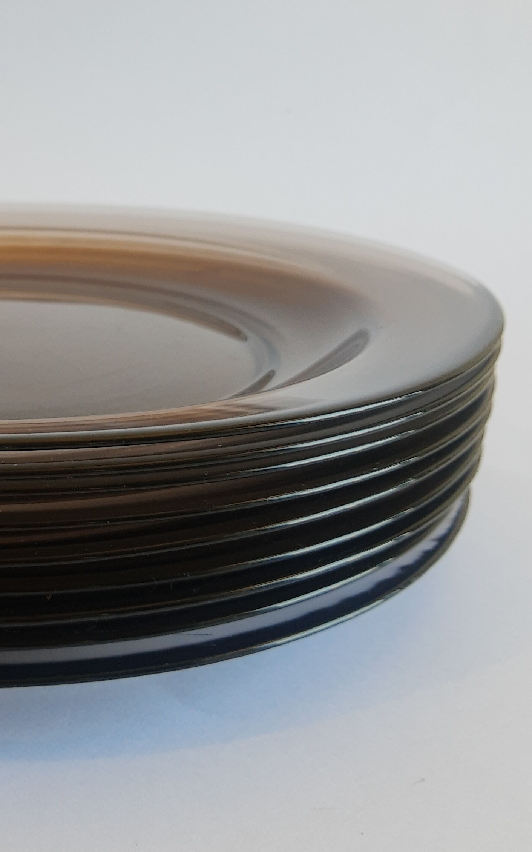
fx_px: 1160
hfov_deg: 24.3
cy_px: 349
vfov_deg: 40.2
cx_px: -40
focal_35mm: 50
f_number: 1.8
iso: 59
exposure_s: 1/50
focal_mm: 3.95
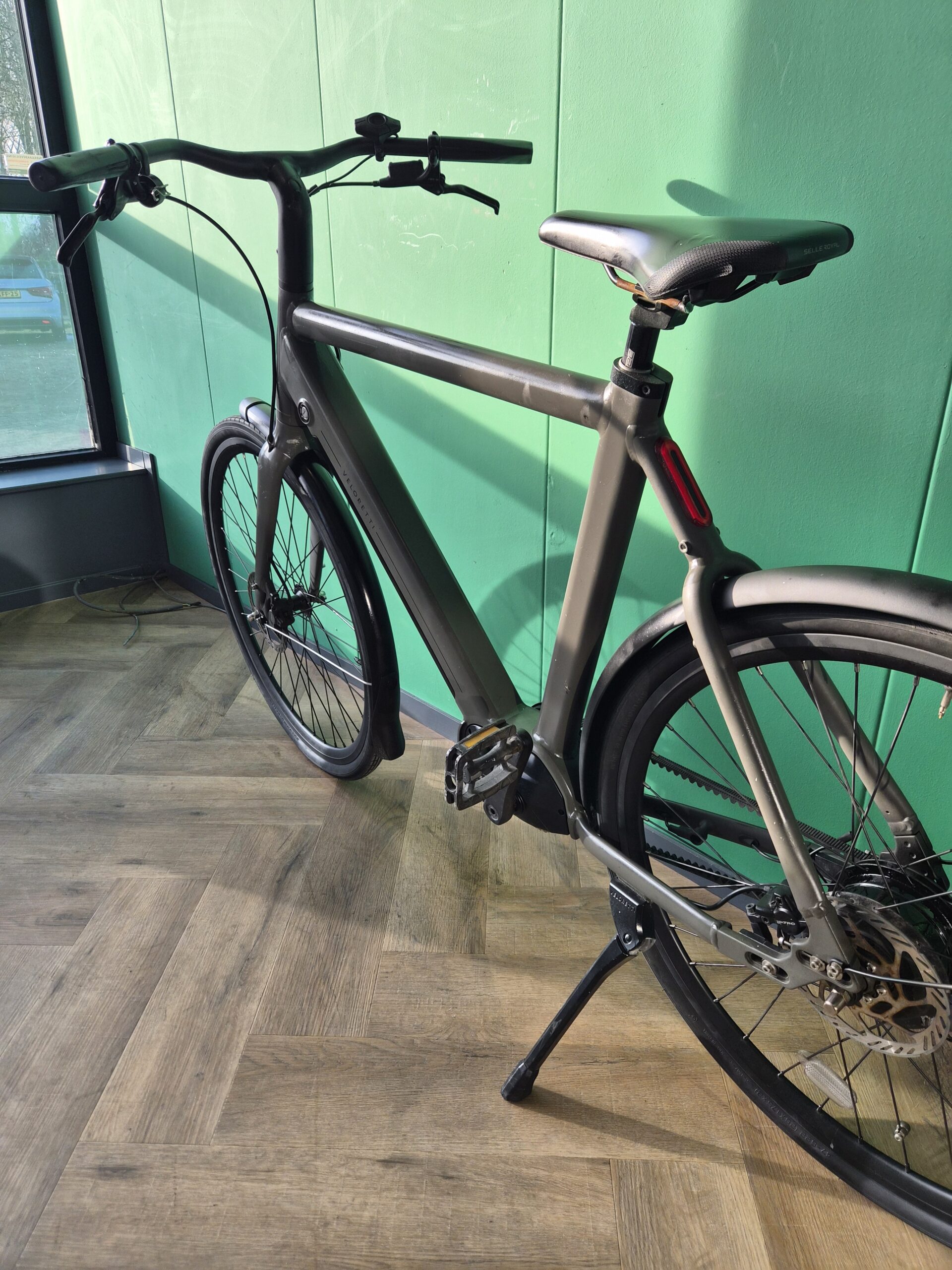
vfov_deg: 73.9
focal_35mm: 23
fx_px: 843
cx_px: 476
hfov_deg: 58.9
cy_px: 635
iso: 80
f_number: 1.8
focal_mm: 5.4
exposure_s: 1/556
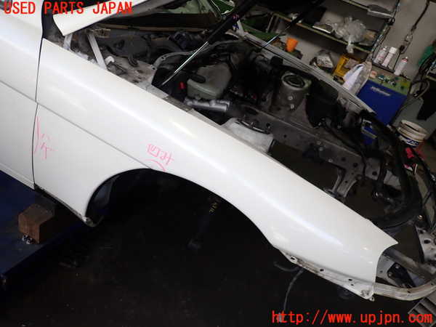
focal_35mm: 25
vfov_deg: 54.9
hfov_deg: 69.4
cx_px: 218
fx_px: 315
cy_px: 164
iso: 100
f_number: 2
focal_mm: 4.5
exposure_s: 1/160
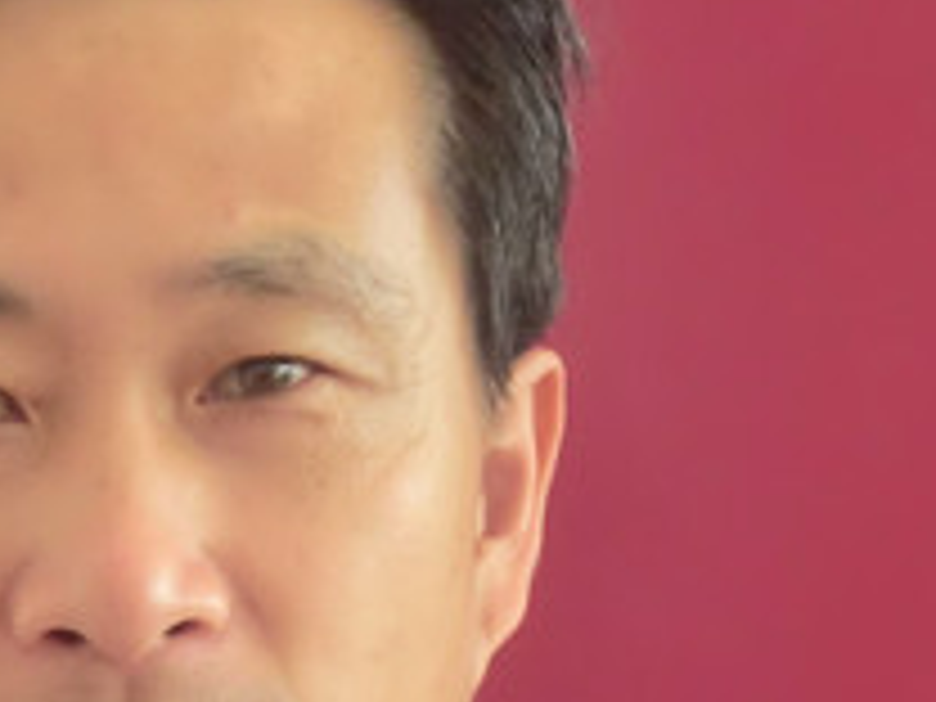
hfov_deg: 8.6
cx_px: 194
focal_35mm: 231
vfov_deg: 6.4
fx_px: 6246
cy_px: 909
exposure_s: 1/60
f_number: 3.9
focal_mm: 10.81
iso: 160
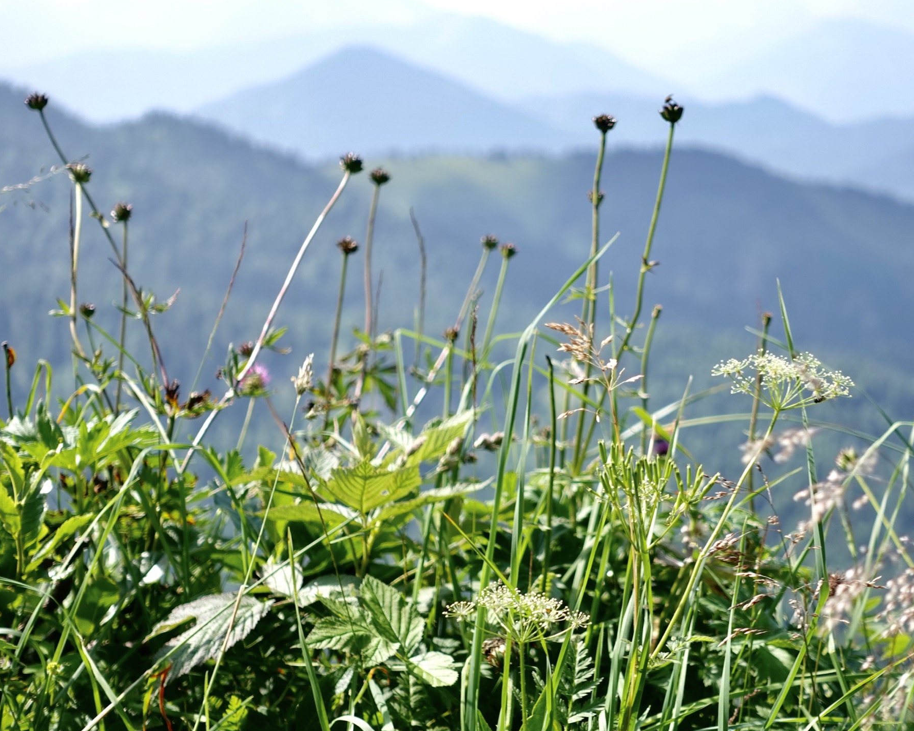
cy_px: 355
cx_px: 565
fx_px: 2299
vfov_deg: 18.1
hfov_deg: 22.4
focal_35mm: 85
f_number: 2.8
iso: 125
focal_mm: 25.7
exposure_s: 1/80
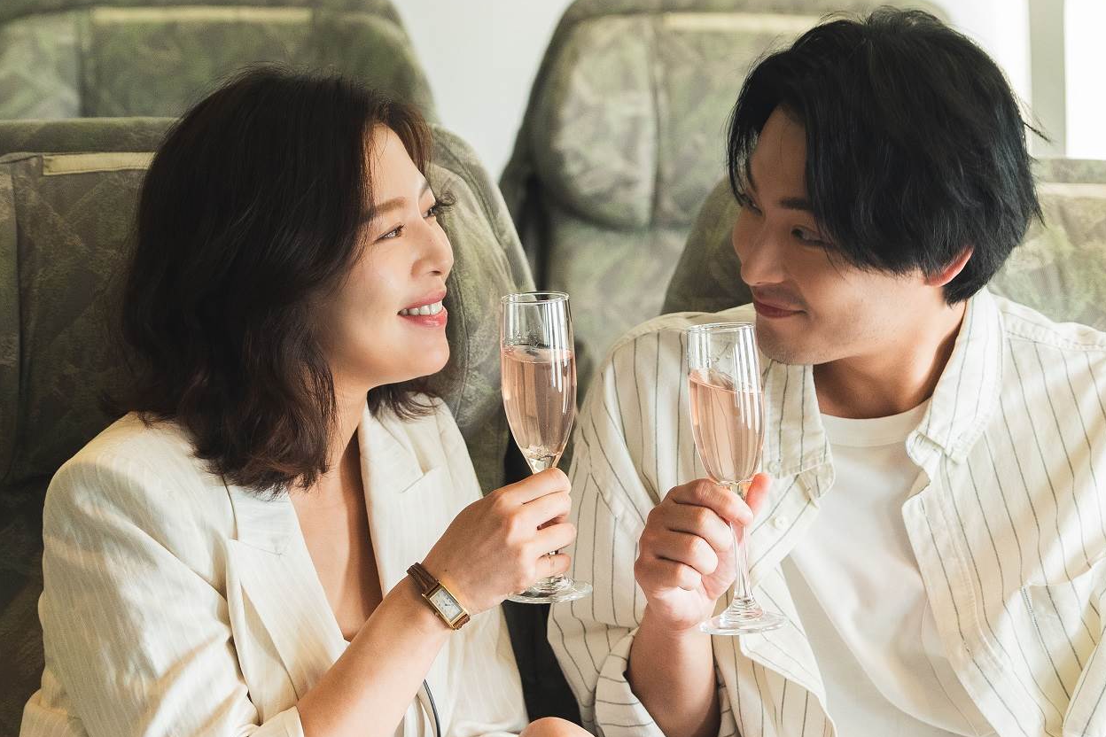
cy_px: 380
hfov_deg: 20.2
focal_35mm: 101
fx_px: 3103
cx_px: 610
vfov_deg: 13.6
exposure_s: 1/200
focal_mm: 70
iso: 1600
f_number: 2.8
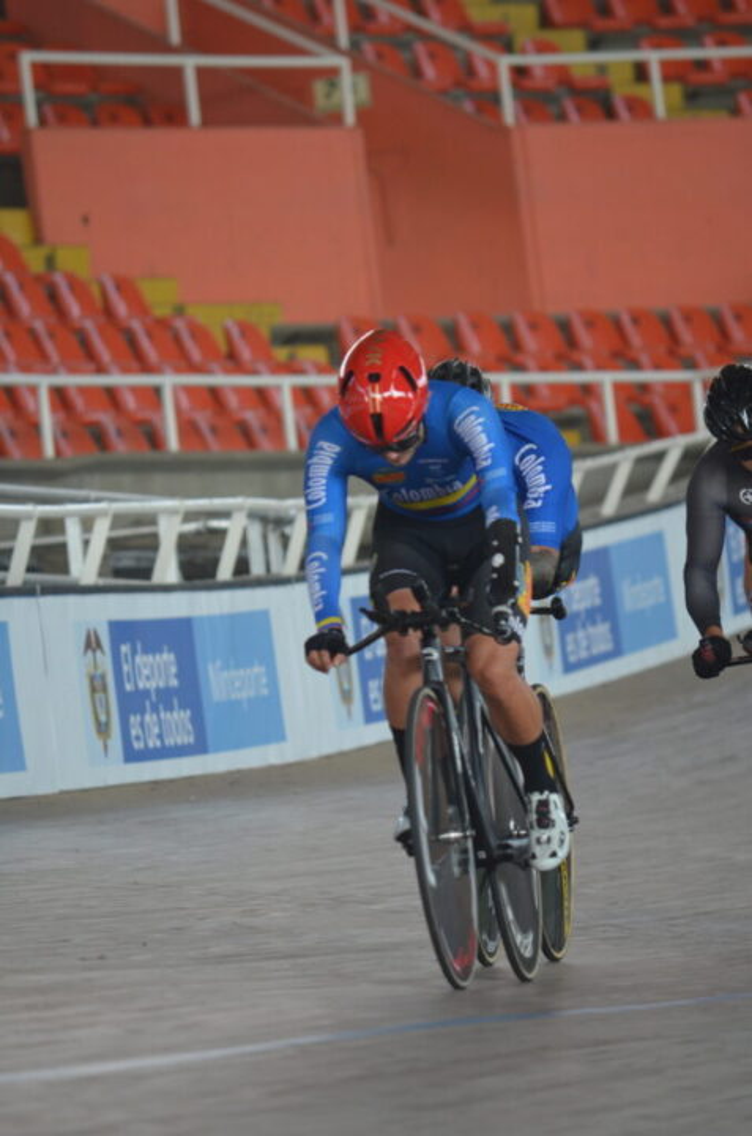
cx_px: 376
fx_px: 11328
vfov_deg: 5.7
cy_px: 568
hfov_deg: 3.8
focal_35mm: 360
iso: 1000
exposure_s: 1/500
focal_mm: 240
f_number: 5.3
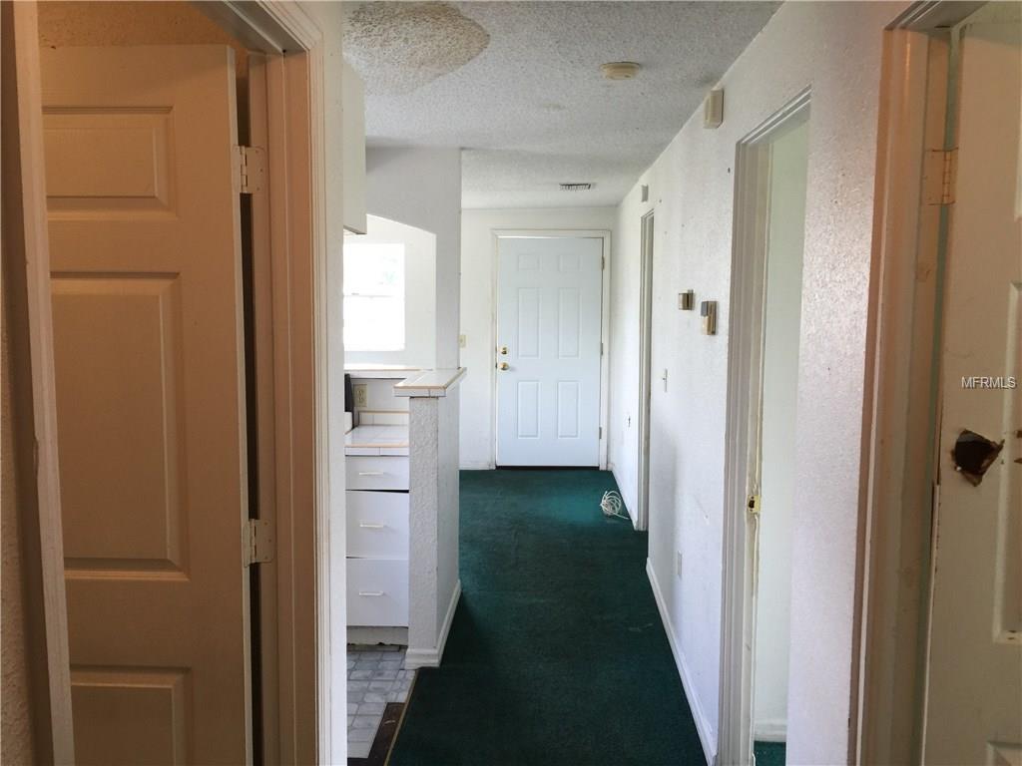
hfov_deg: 61.7
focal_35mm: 29
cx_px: 511
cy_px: 383
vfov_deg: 48.2
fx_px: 856
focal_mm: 4.15
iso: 32
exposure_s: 1/30
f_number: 2.2
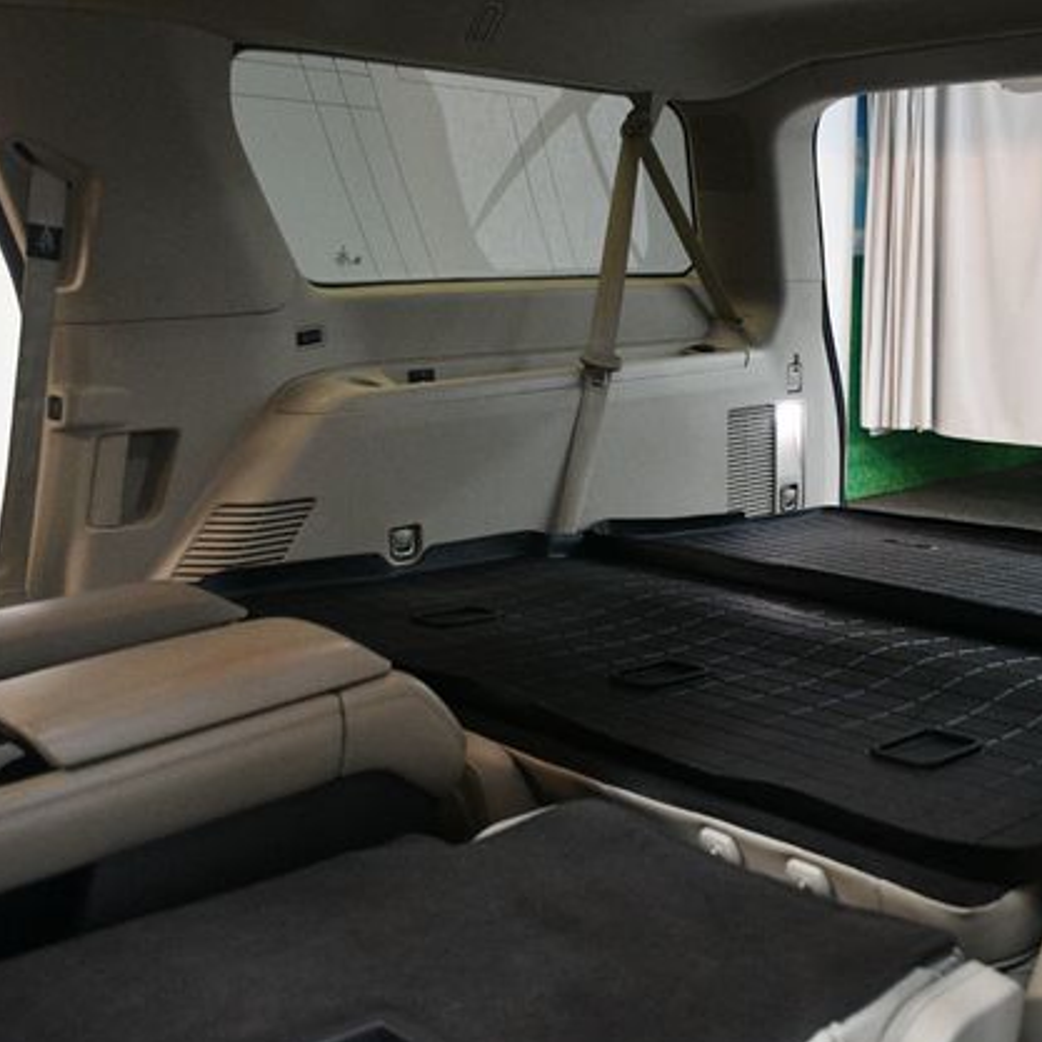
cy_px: 530
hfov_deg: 38.7
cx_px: 705
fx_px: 1464
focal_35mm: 43
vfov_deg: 39.2
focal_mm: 22
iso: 3200
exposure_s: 1/125
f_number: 3.5
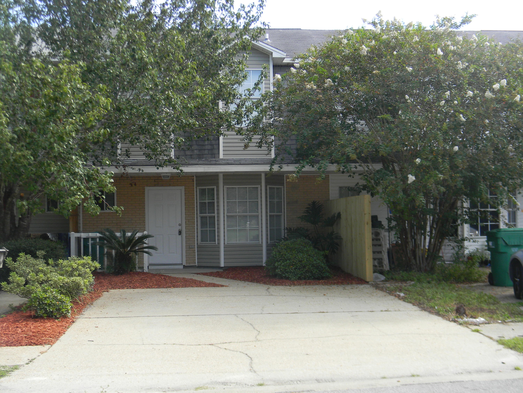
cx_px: 262
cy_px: 196
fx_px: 710
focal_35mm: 47
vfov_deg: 30.9
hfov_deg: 40.4
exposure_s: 1/228
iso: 80
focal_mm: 8.6
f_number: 3.9
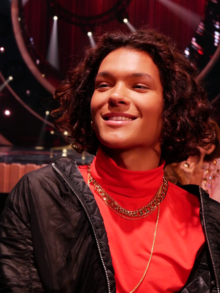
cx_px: 110
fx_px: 678
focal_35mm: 80
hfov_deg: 18.4
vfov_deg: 24.4
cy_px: 146
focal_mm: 40
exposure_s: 1/100
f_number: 7.1
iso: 3200
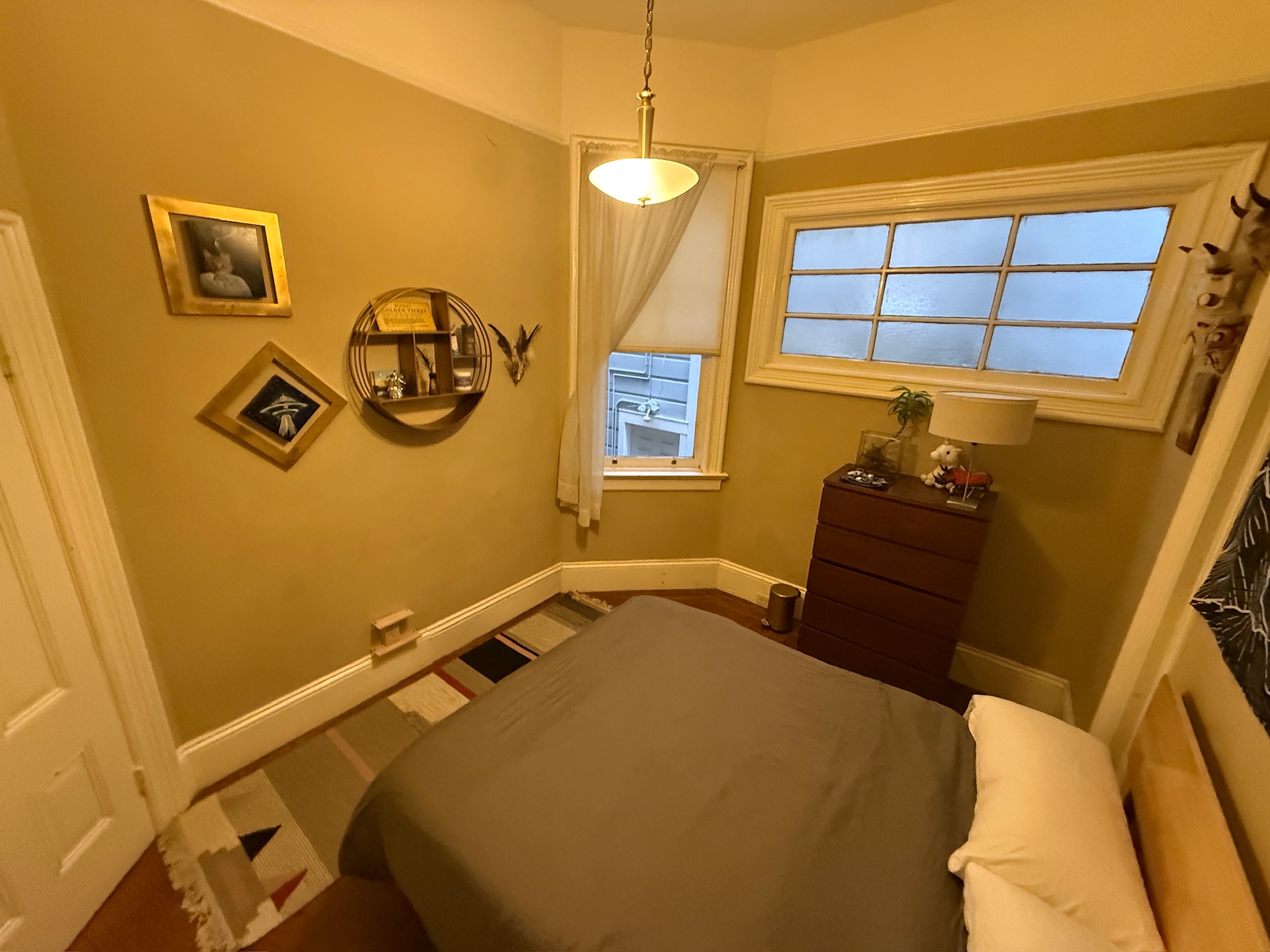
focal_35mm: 14
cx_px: 635
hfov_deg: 102.1
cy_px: 476
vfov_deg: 85.7
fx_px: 514
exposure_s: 1/60
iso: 800
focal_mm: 2.22
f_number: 2.2
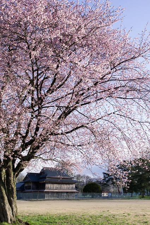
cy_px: 112
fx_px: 244
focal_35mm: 39
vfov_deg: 49.6
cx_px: 75
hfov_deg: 34.1
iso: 100
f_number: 5.6
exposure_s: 1/125
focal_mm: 26
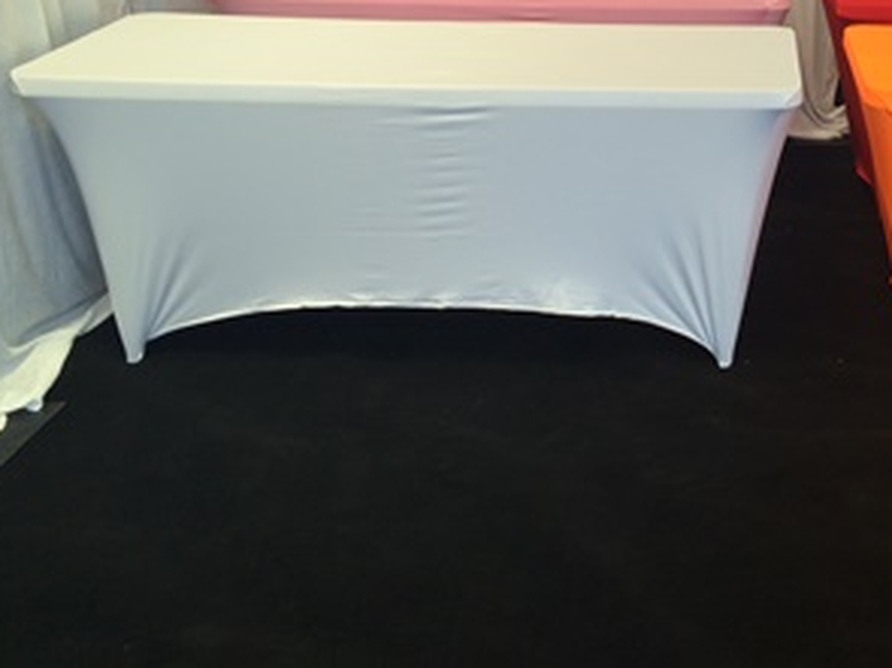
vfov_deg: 25.6
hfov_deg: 32.6
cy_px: 135
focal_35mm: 56
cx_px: 810
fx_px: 1442
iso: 32
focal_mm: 4.12
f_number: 2.2
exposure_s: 1/214
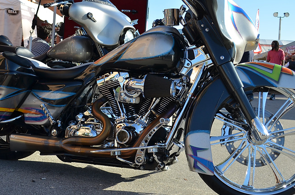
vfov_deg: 27.3
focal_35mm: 49
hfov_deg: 40.4
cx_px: 129
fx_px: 401
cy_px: 81
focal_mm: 22
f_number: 5
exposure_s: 1/1250
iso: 320
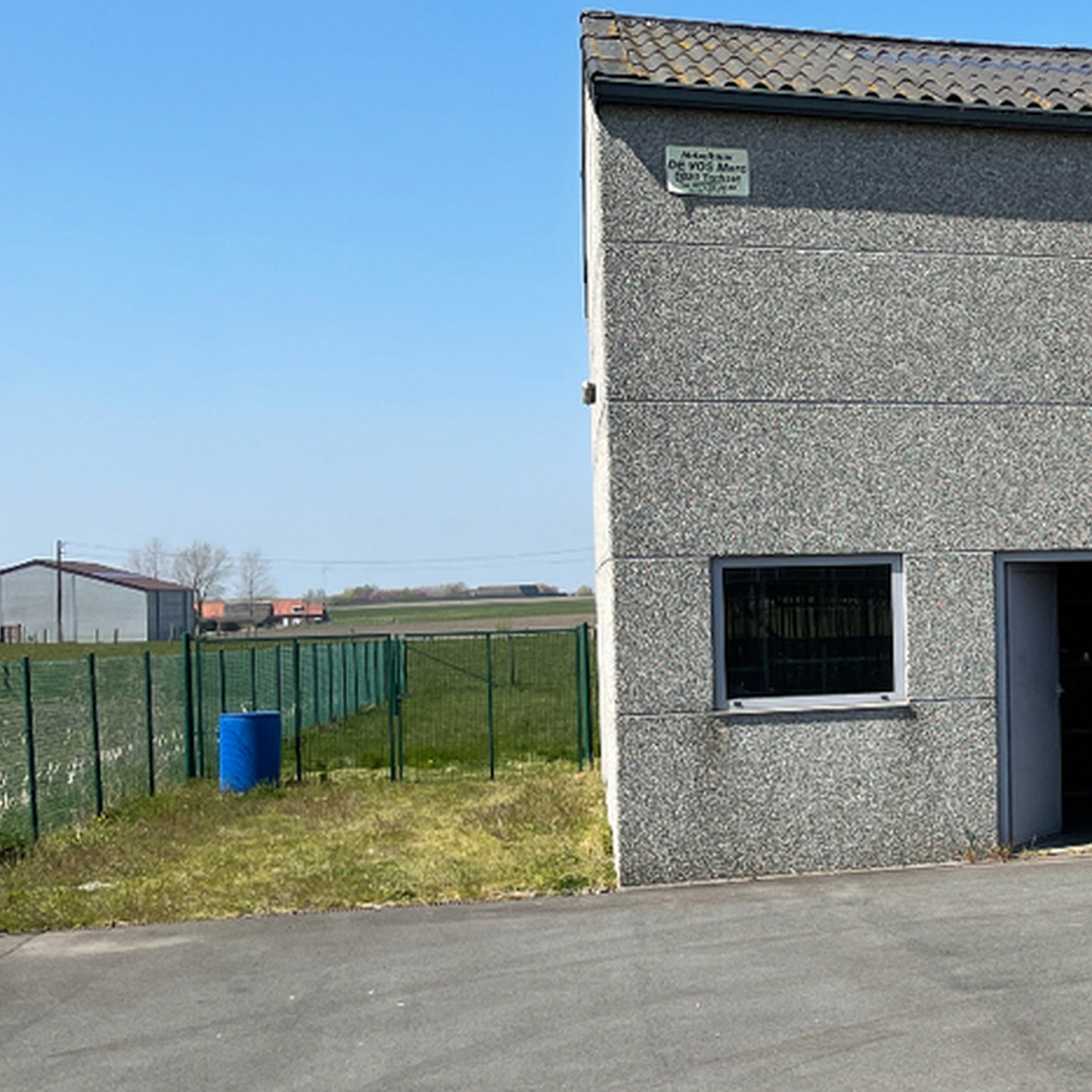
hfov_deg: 25.4
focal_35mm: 59
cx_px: 1387
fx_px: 2106
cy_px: 622
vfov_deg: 29.0
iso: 32
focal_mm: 4.2
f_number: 1.6
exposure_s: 1/3125
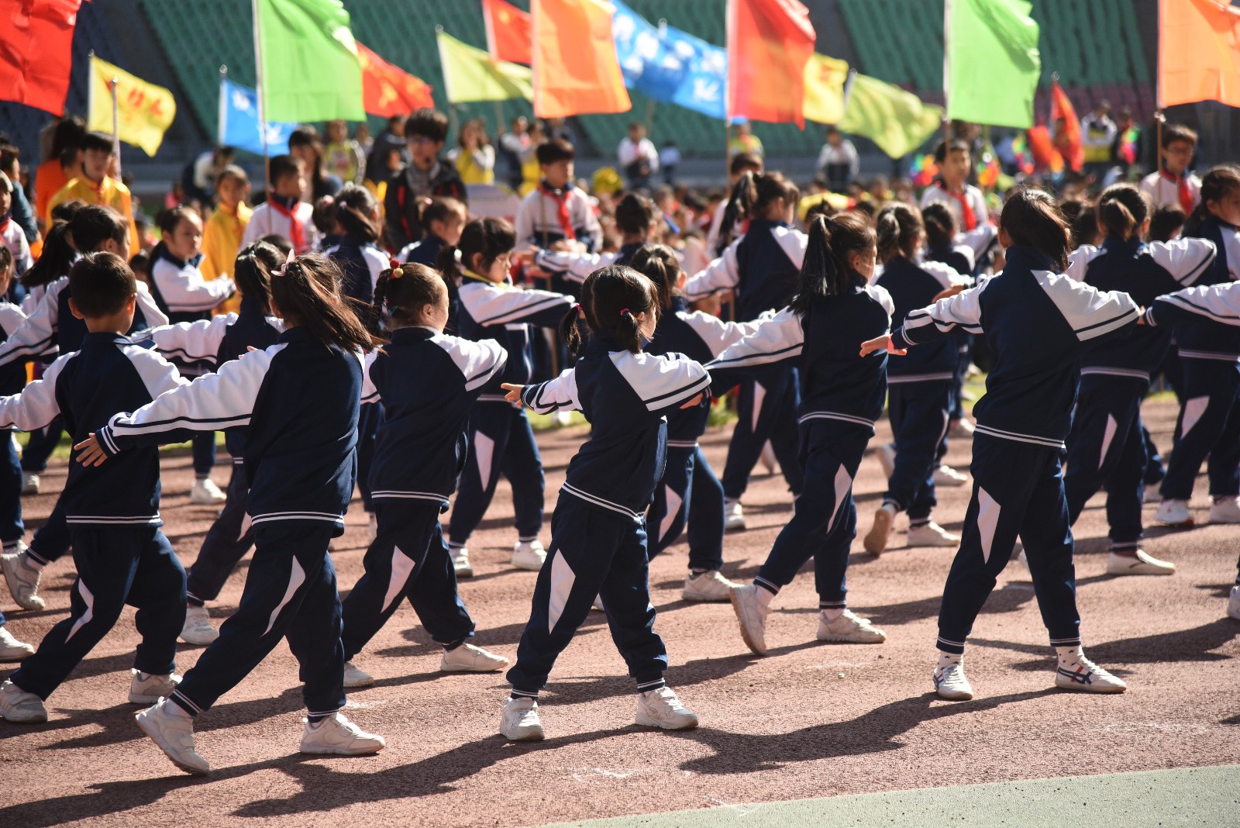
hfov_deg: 17.1
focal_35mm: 120
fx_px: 4135
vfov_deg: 11.4
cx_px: 620
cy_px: 414
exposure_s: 1/4000
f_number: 4
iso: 1000
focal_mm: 120
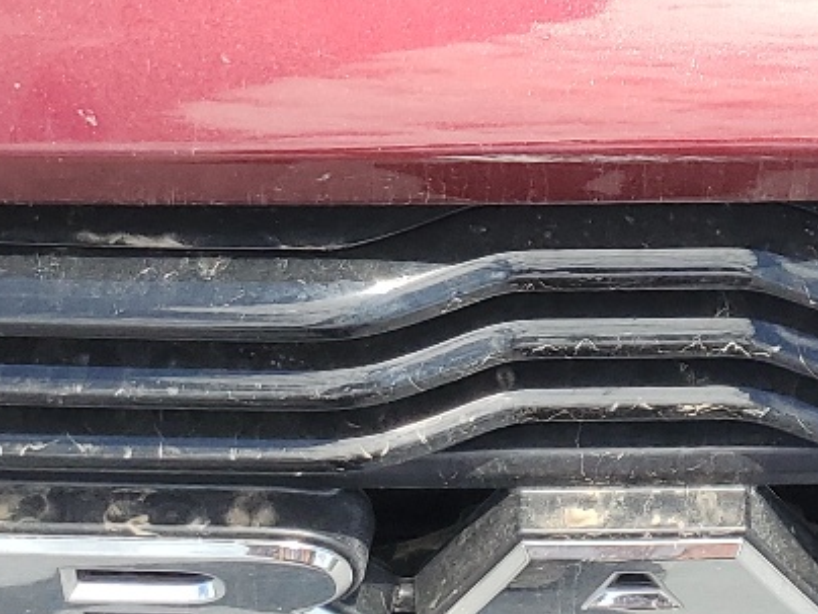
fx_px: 2434
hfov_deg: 18.9
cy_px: -547
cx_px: 622
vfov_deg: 12.8
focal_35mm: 103
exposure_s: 1/1429
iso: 50
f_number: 1.5
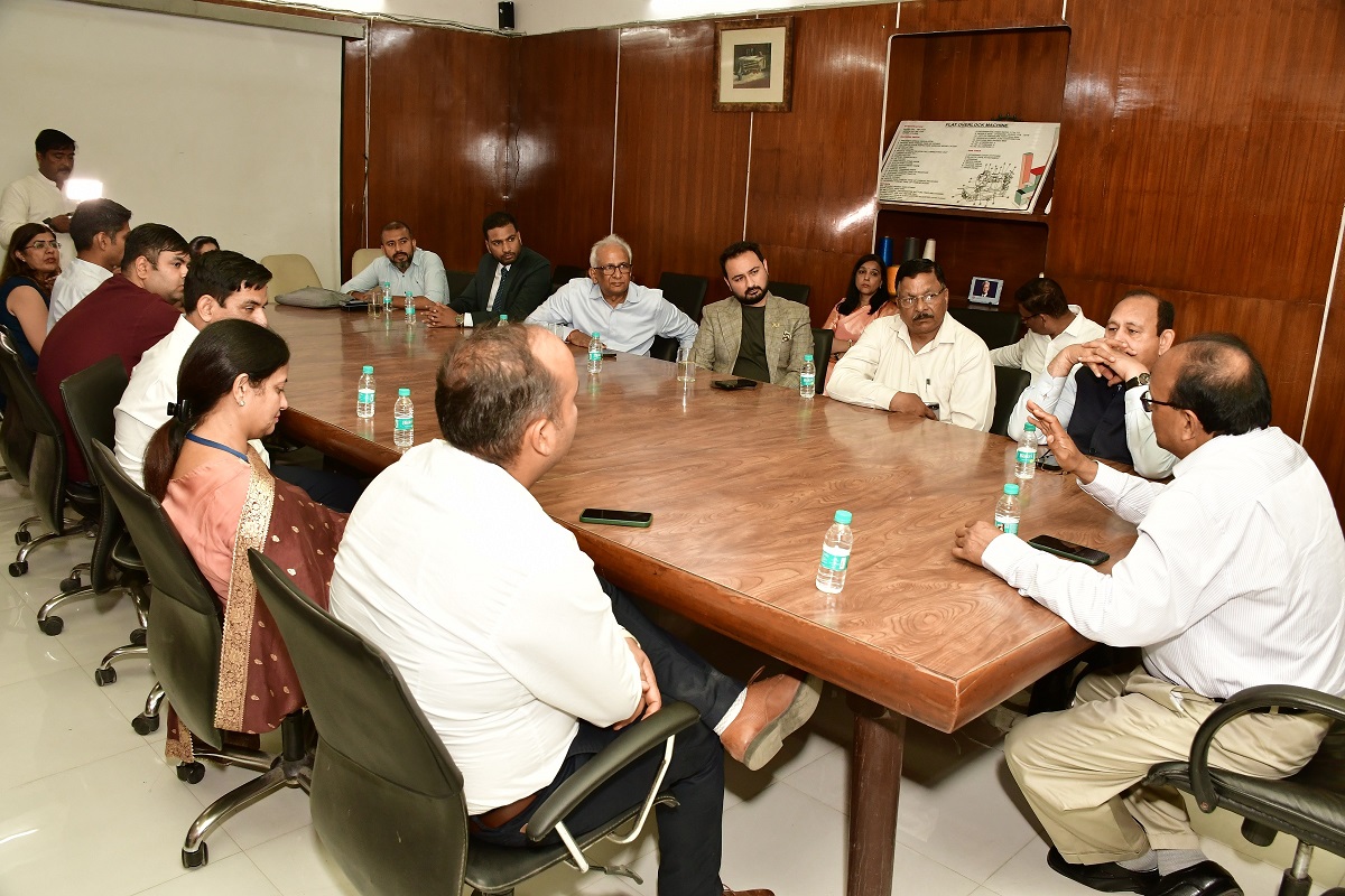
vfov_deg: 47.9
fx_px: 1009
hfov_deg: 67.4
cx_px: 672
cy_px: 448
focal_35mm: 27
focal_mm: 18
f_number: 5
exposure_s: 1/125
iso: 1250
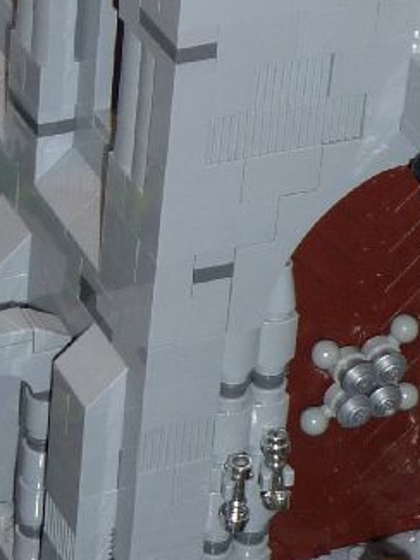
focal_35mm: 177
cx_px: 349
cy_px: 7
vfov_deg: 11.1
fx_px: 2862
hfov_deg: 8.4
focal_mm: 7.6
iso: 100
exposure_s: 1/30
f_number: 4.1
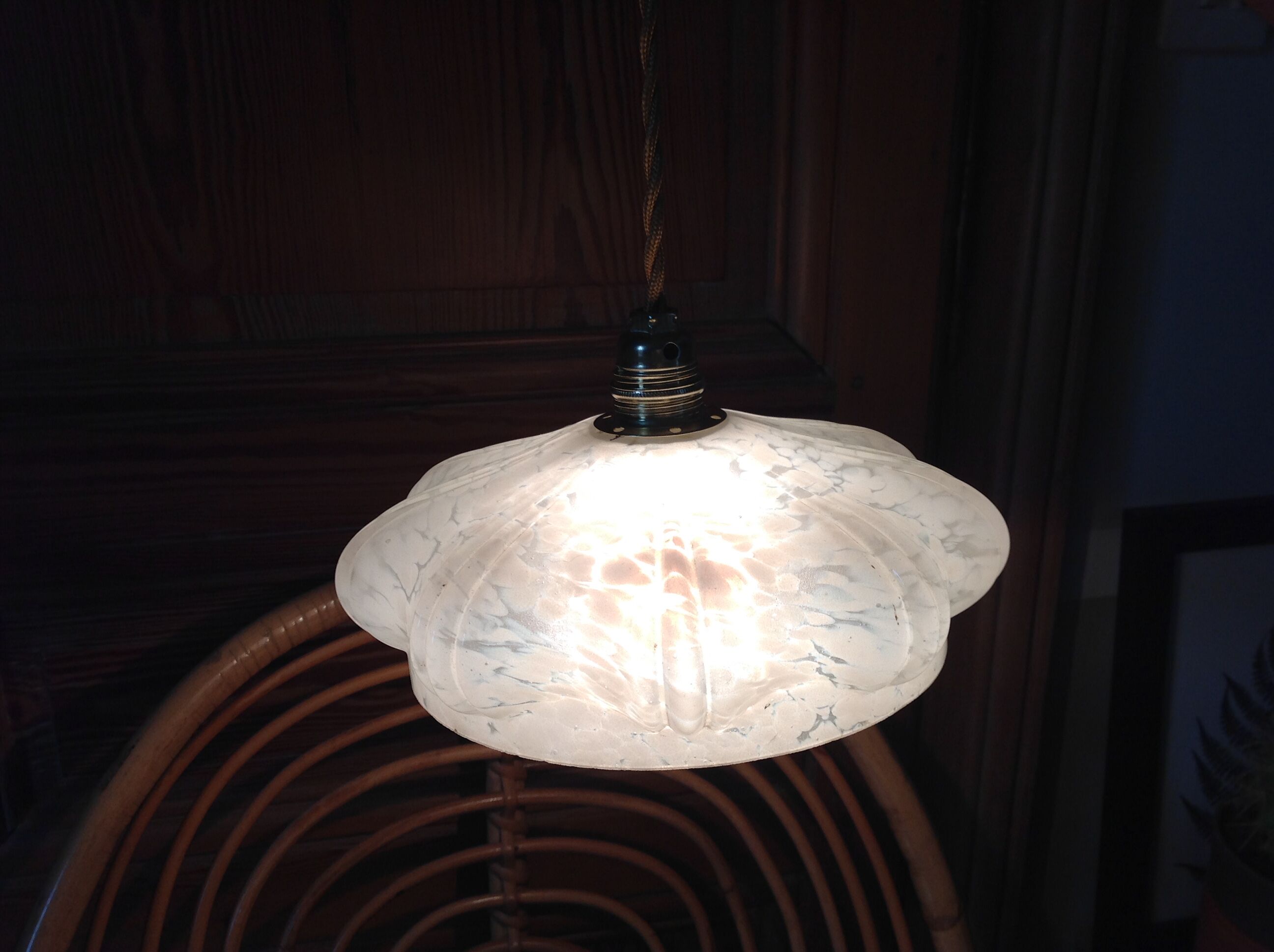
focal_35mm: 35
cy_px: 476
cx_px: 637
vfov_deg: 40.6
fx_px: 1286
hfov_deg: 52.7
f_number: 2.4
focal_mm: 4.28
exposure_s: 1/123
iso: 50
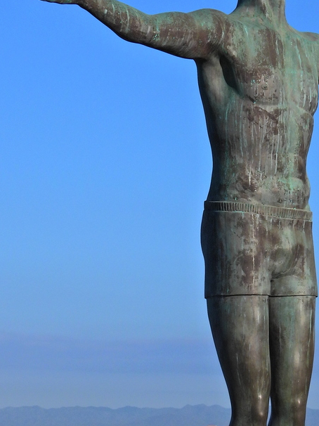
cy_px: 354
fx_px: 2078
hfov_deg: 8.8
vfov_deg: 11.6
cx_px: 254
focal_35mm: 169
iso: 100
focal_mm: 14.3
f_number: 4
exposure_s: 1/2000
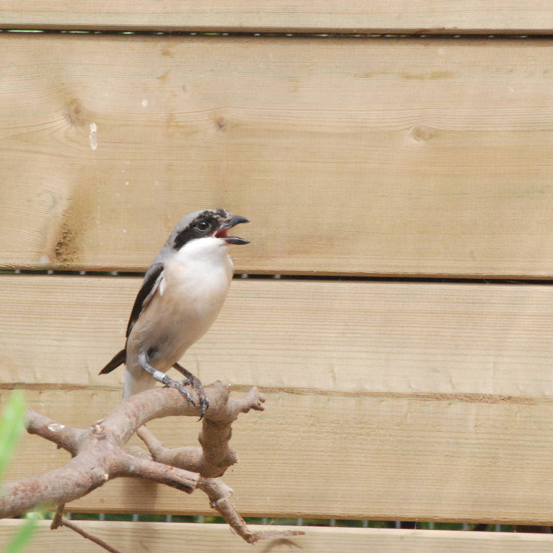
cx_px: 232
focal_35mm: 574
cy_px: 276
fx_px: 10374
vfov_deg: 3.1
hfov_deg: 3.1
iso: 1600
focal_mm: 300
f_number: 25
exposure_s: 1/160
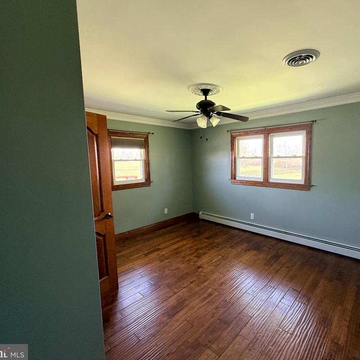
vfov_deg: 84.0
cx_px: 215
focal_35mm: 17
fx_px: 200
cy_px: 178
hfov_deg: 83.0
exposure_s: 1/90
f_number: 2.2
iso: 320
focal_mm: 2.22
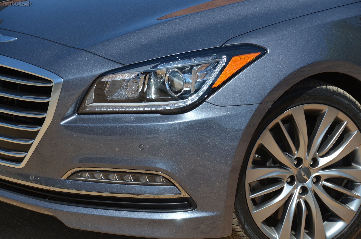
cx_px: 180
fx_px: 1426
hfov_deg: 14.4
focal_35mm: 142
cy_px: 120
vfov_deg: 9.6
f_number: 7.1
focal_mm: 95
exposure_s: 1/1600
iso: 400
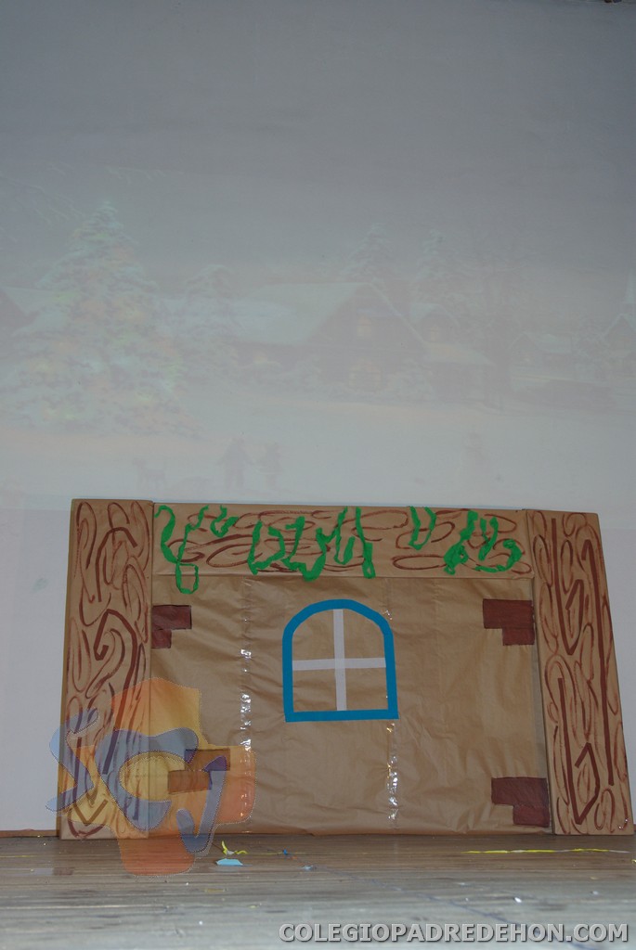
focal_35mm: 44
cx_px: 318
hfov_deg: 30.9
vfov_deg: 44.9
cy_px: 475
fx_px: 1150
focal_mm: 29
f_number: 5.6
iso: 400
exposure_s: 1/45
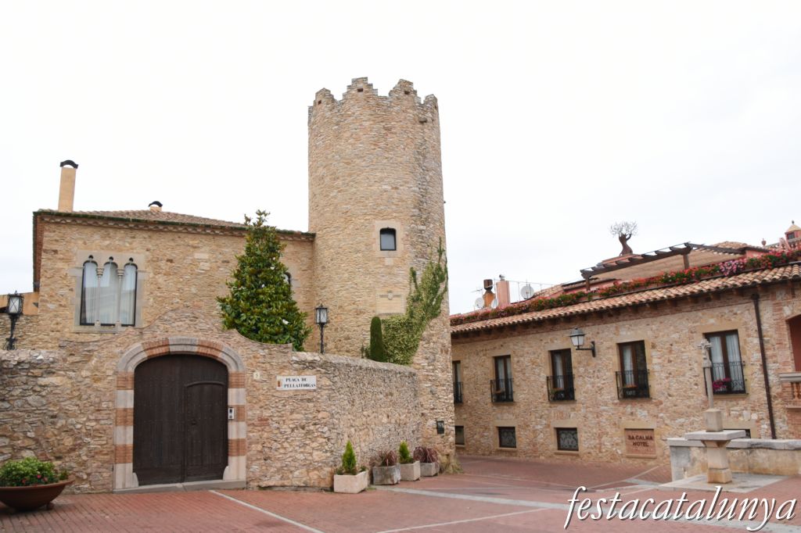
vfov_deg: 47.9
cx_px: 400
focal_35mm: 27
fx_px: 601
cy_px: 266
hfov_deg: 67.4
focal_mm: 18
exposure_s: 1/500
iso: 640
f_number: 9
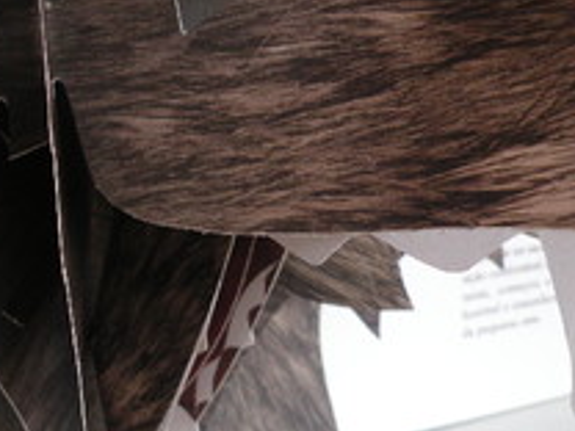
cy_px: 156
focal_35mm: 65
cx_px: 252
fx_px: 1080
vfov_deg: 22.5
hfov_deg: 29.8
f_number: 2.8
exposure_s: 1/60
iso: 138
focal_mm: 4.7
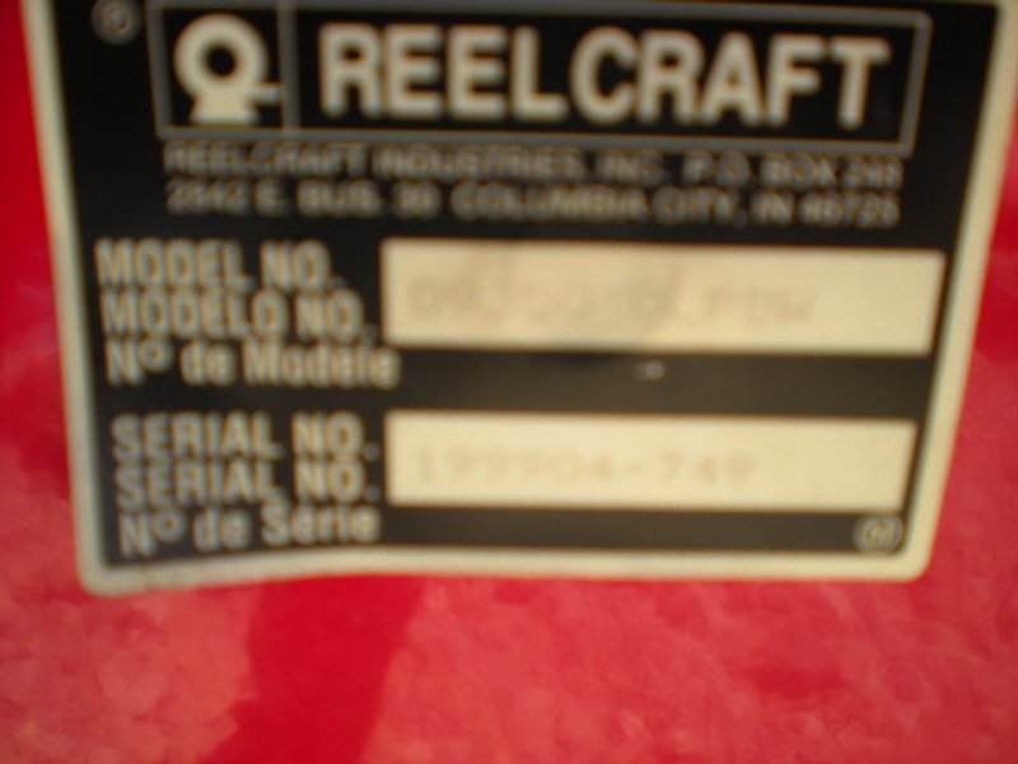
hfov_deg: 49.0
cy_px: 382
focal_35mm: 38
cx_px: 509
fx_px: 1118
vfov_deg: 37.7
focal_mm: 6.3
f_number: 3.1
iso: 64
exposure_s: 1/142
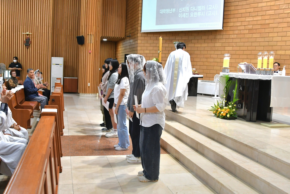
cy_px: 97
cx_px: 145
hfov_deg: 67.4
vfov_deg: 47.9
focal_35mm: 27
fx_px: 217
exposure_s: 1/125
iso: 1000
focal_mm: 18
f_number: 3.5
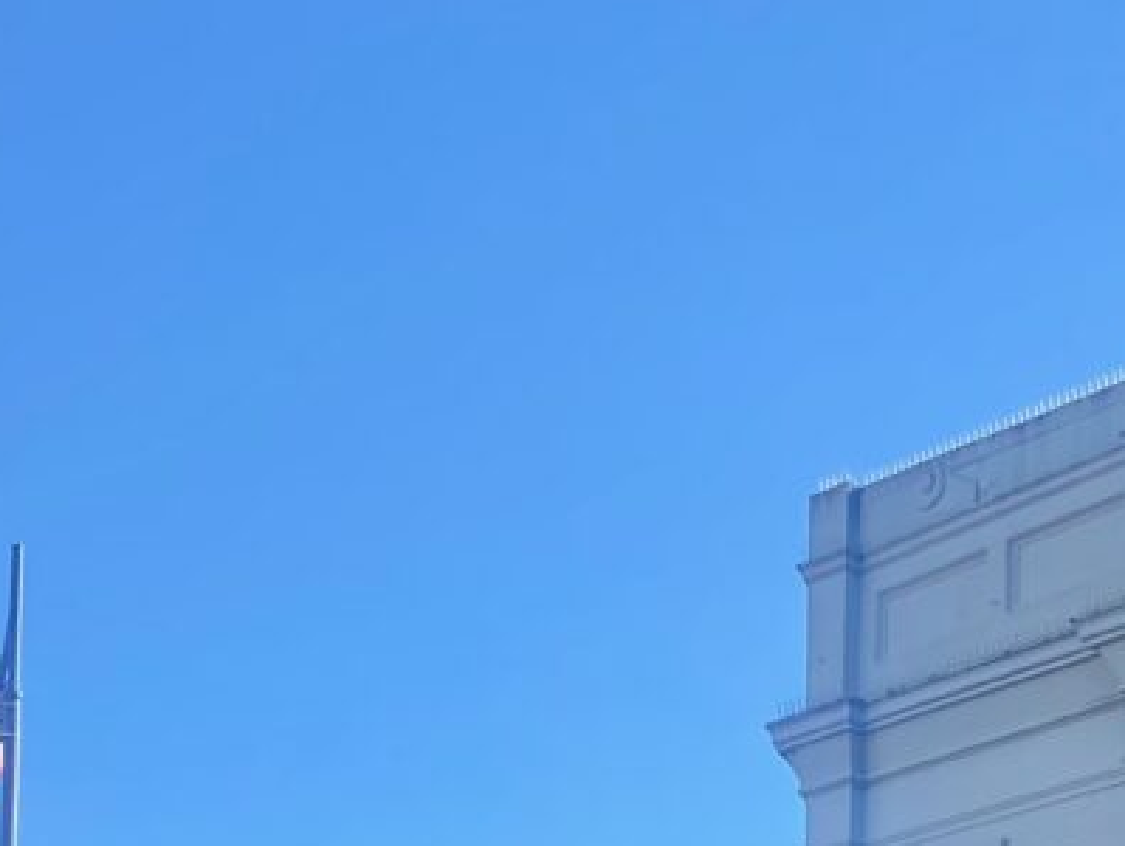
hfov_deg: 19.3
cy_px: 1354
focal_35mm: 100
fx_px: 3253
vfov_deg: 13.7
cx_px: 1018
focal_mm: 4.25
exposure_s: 1/1124
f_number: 1.8
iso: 32
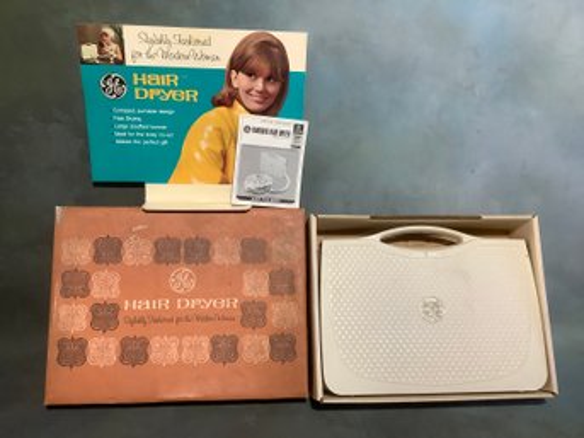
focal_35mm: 31
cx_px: 292
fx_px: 523
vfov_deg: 45.4
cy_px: 219
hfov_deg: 58.4
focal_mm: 3.3
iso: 250
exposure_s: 1/60
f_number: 2.4
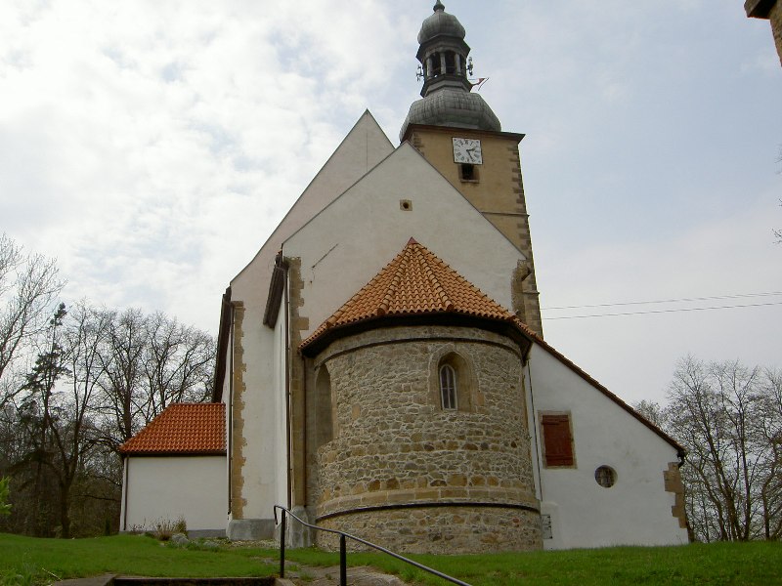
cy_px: 293
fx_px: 768
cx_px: 391
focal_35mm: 34
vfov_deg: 41.8
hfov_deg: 54.0
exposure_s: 1/500
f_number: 4.7
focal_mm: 5.6
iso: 50
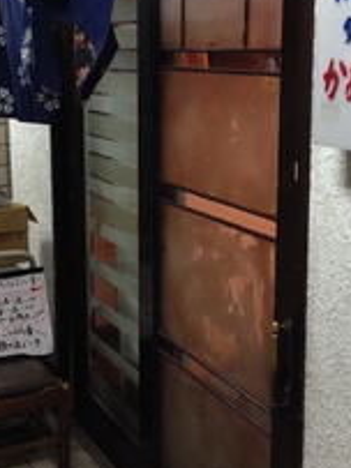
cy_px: 224
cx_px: 187
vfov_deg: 29.8
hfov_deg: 22.6
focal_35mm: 65
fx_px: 880
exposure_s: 1/20
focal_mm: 4.12
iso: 200
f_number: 2.4
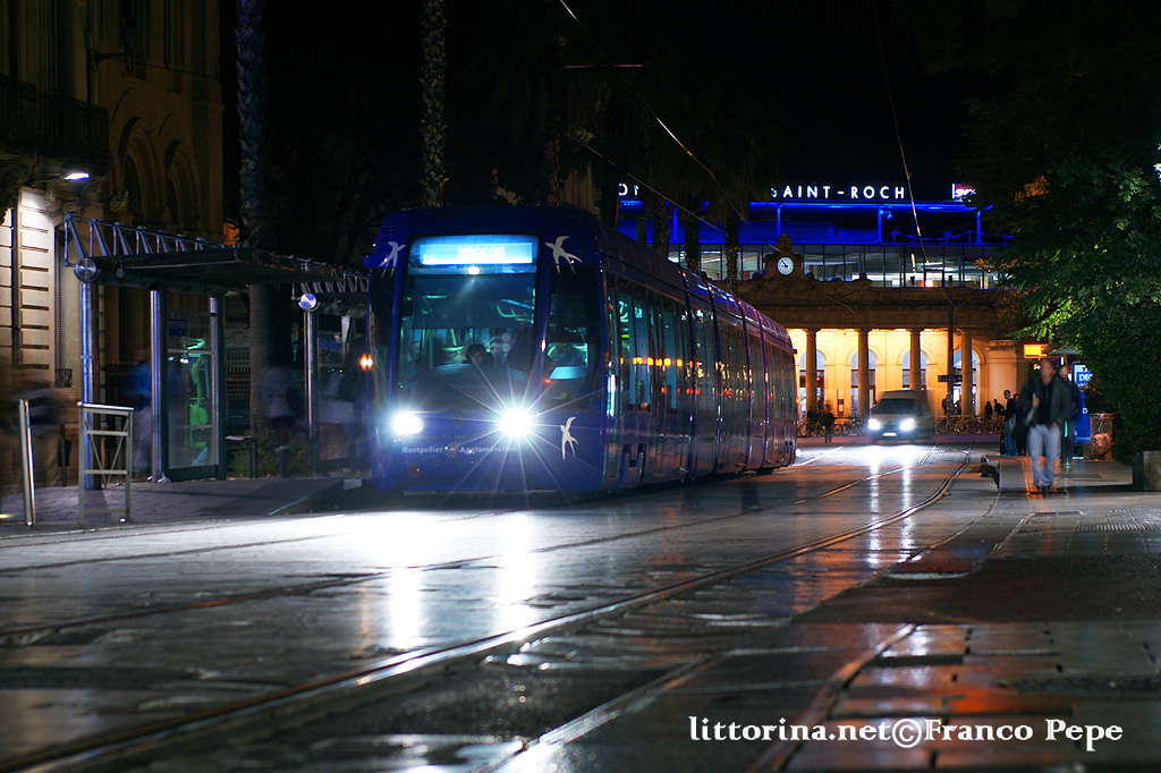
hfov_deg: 22.6
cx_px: 580
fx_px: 2901
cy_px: 386
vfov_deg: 15.2
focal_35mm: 90
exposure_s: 1/1.25
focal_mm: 60
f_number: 5.6
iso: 200
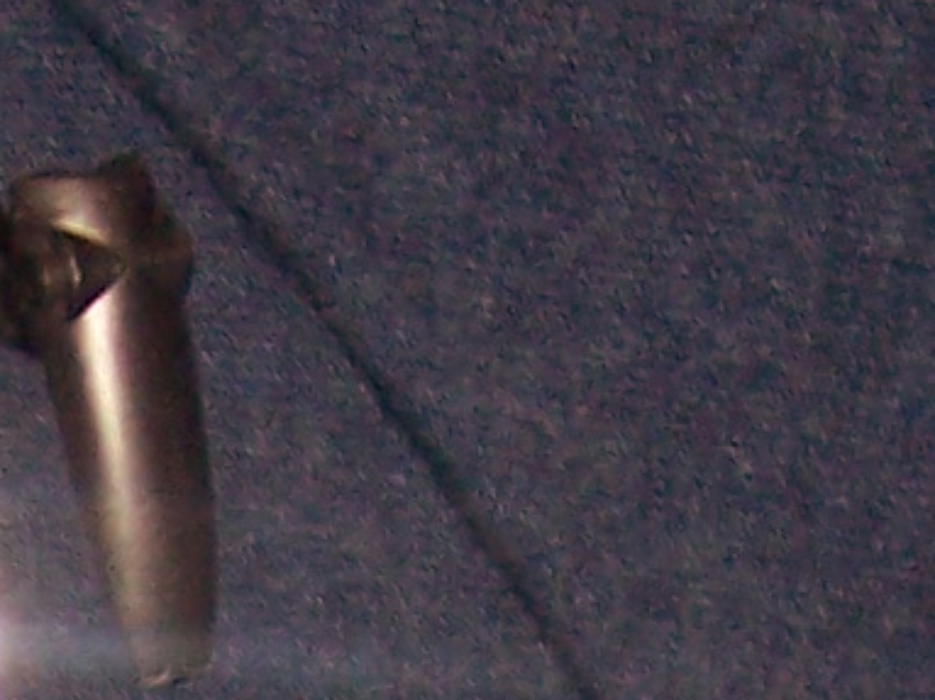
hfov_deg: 6.9
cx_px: -518
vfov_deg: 5.0
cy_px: 2159
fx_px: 7588
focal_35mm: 281
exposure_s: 1/60
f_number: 3
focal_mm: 7
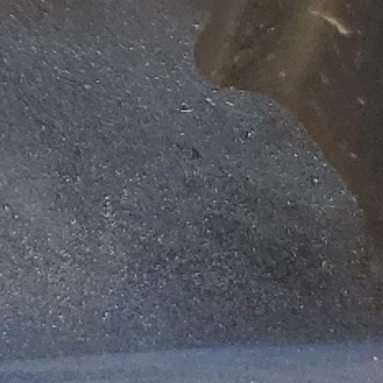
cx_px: -722
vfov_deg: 10.0
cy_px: -472
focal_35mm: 158
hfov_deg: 9.1
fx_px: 1978
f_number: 1.5
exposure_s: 1/244
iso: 50
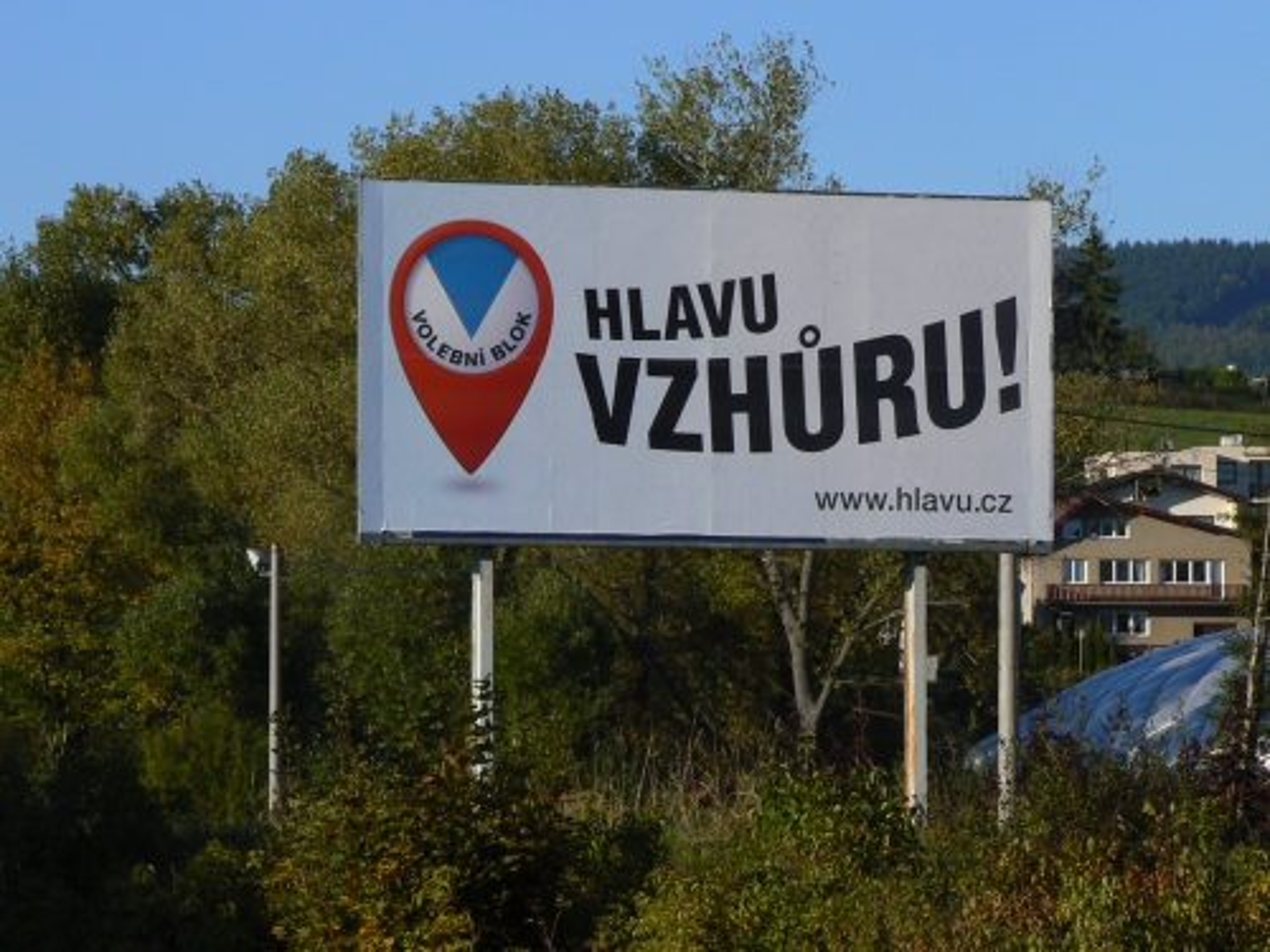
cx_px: 635
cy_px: 476
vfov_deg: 7.5
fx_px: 7264
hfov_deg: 10.0
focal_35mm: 198
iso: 80
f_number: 7.1
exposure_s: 1/500
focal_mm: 32.9
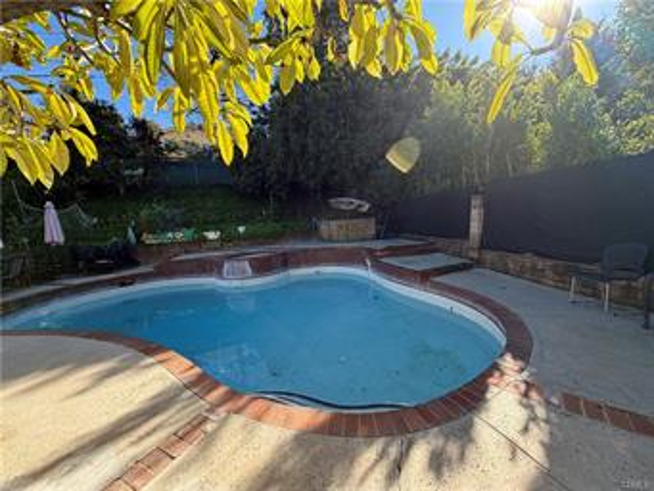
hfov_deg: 102.0
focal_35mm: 14
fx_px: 265
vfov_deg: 85.7
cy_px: 246
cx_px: 327
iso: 64
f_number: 2.2
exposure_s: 1/502
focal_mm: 2.22
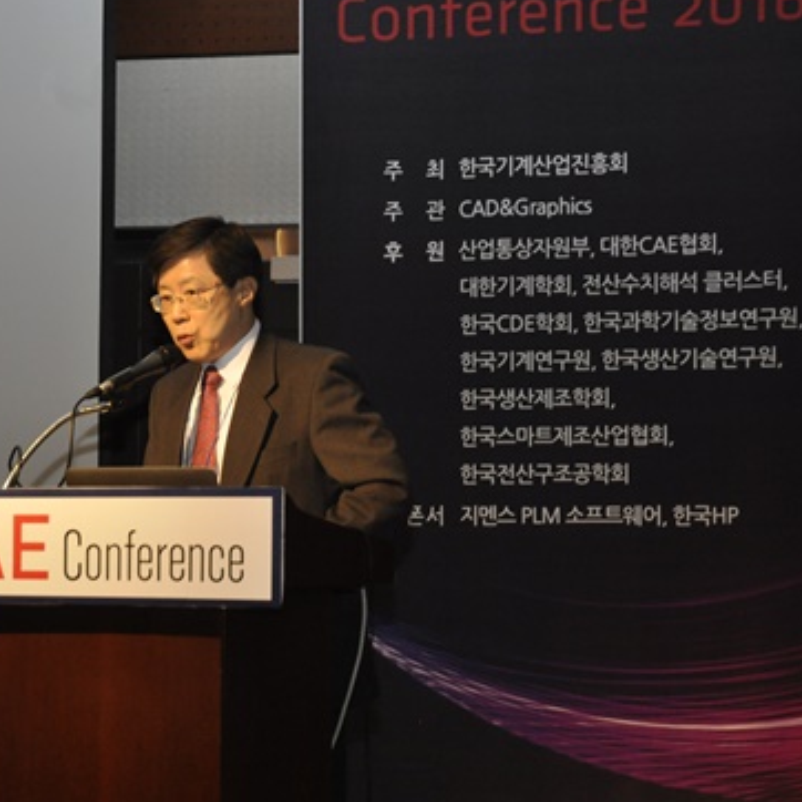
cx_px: 164
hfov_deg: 16.9
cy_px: 423
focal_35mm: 102
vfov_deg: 17.1
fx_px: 2674
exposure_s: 1/60
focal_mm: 42
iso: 1000
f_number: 6.3
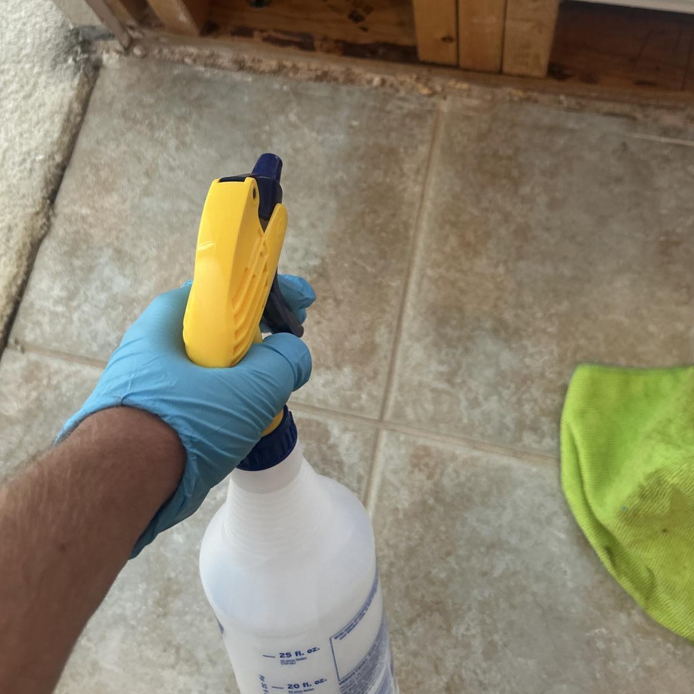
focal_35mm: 38
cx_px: 347
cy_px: 154
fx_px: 862
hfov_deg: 43.9
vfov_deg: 42.2
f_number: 1.5
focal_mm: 5.7
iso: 125
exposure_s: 1/60
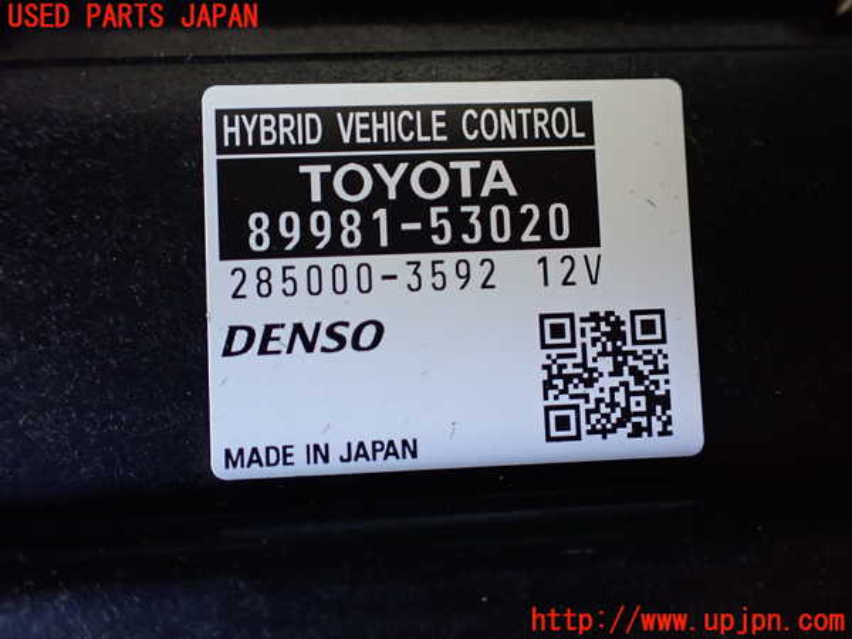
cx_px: 426
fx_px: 738
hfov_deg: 60.0
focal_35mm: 30
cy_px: 320
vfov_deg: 46.8
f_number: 2.3
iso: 500
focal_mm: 5.4
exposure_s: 1/125
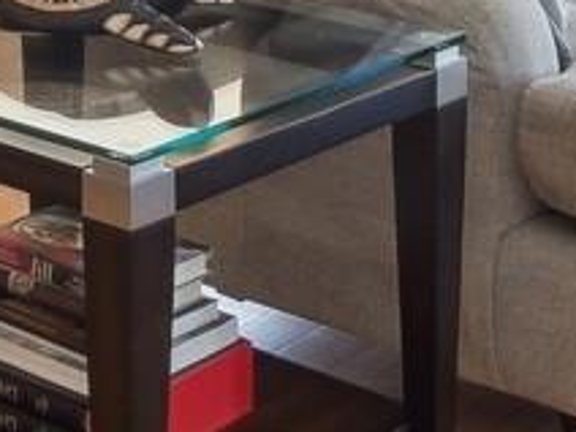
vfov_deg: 11.6
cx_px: 117
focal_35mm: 109
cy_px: -549
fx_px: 1814
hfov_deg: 17.9
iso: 200
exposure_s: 1/8
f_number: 8
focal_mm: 10
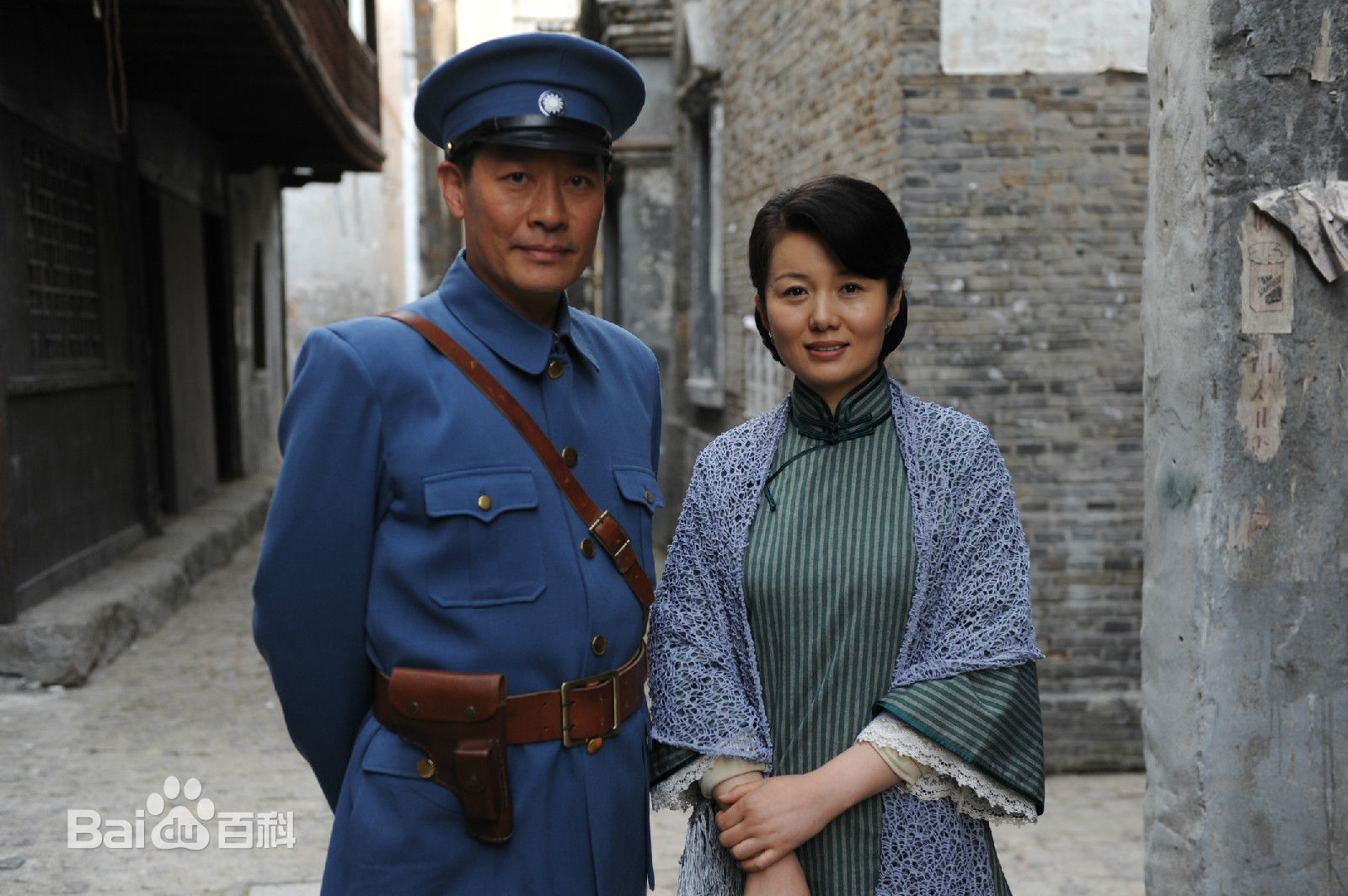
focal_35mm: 50
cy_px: 448
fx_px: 1871
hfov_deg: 39.6
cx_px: 674
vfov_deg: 26.9
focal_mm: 50
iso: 400
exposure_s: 1/125
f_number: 3.2
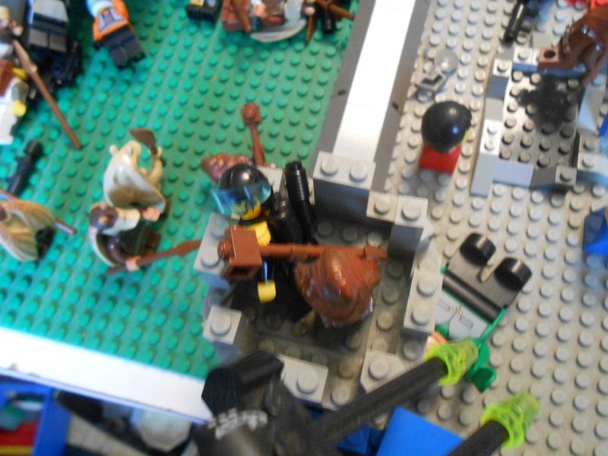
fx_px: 527
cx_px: 304
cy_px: 228
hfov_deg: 60.0
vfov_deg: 46.8
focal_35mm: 30
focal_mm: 5.3
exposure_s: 1/2
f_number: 3.8
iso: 400
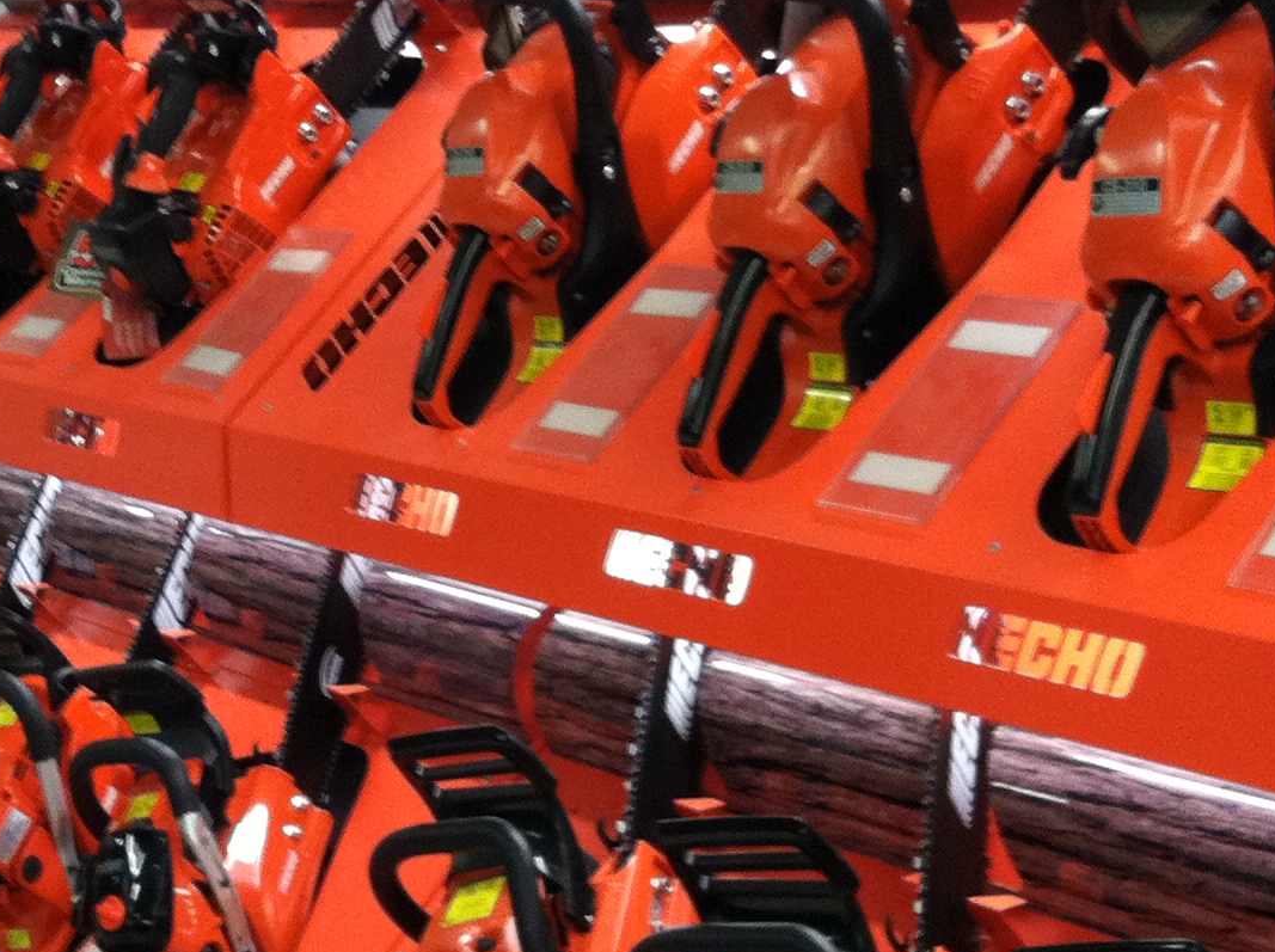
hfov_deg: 22.9
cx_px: 401
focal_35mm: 85
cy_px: 234
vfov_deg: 17.2
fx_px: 3126
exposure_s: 1/15
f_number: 2.8
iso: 160
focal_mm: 3.85
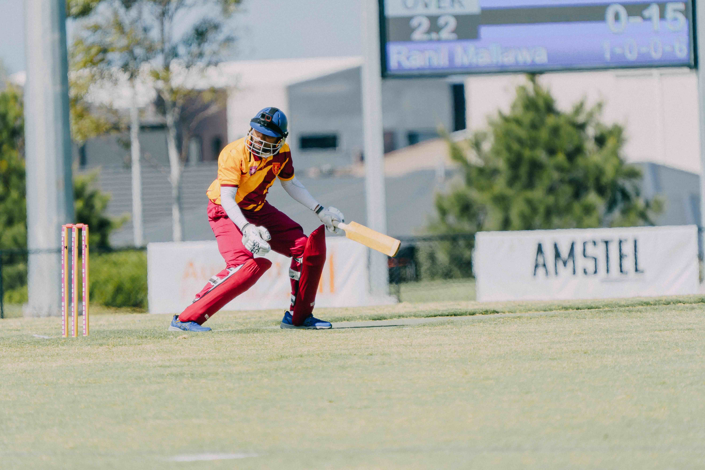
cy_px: 235
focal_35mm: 600
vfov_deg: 2.3
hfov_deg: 3.4
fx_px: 11749
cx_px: 352
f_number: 6.3
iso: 250
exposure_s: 1/1000
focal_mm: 600
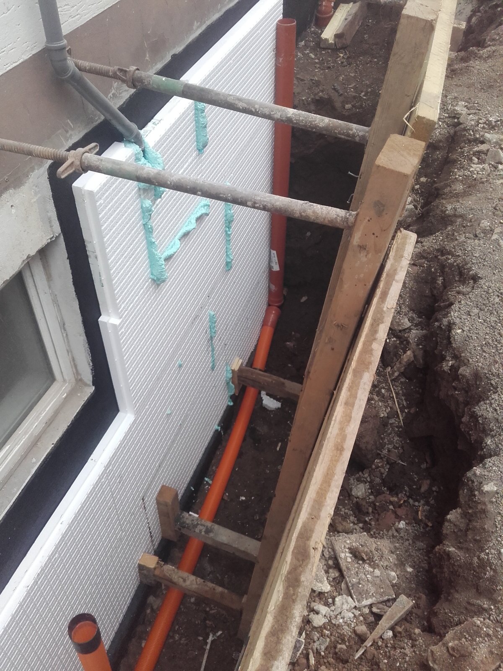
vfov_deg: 58.4
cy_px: 336
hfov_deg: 45.4
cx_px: 252
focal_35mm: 31
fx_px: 601
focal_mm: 3.31
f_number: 2.2
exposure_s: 1/100
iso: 80
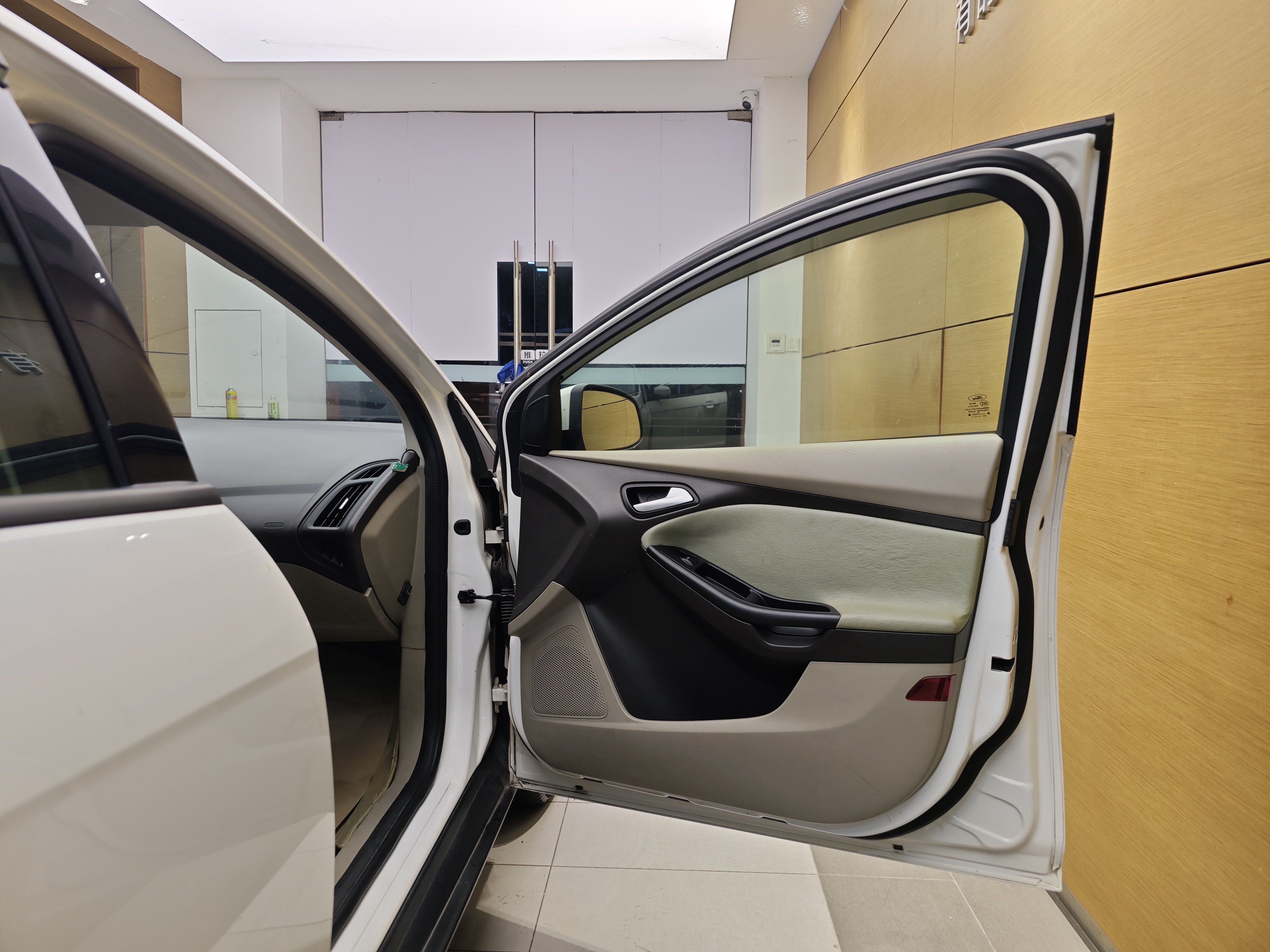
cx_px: 635
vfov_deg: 58.9
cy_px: 476
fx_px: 844
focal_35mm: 23
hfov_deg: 73.9
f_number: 1.9
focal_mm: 8.7
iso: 320
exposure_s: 1/100
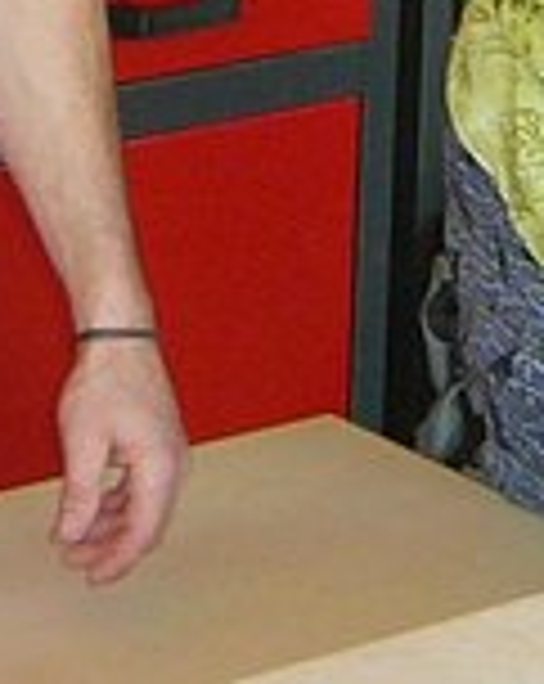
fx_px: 4542
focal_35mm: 225
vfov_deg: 8.6
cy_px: 144
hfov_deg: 6.8
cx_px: 423
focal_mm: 5.2
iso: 125
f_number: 2.8
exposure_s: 1/30
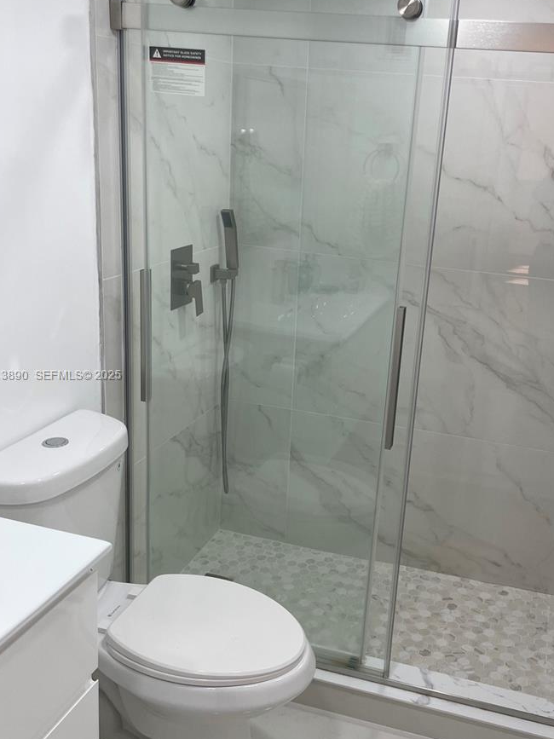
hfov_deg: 39.4
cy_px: 376
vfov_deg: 51.4
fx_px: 768
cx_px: 347
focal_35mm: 36
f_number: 1.6
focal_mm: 4.2
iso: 40
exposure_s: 1/120
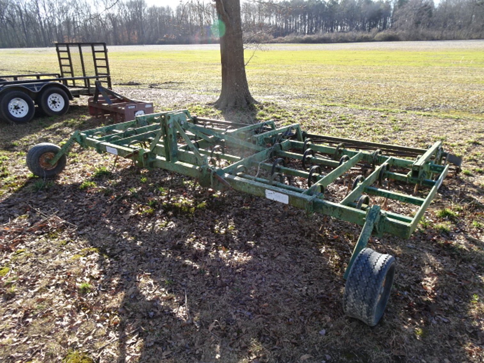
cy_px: 182
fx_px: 336
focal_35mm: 24
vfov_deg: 56.8
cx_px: 242
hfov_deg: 71.6
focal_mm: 4.1
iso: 80
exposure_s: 1/200
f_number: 3.5
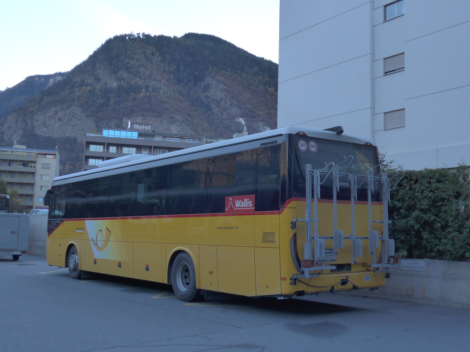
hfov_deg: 44.8
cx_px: 232
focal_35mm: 42
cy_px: 165
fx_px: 570
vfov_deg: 34.4
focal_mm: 8
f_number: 2.5
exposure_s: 1/400
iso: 160
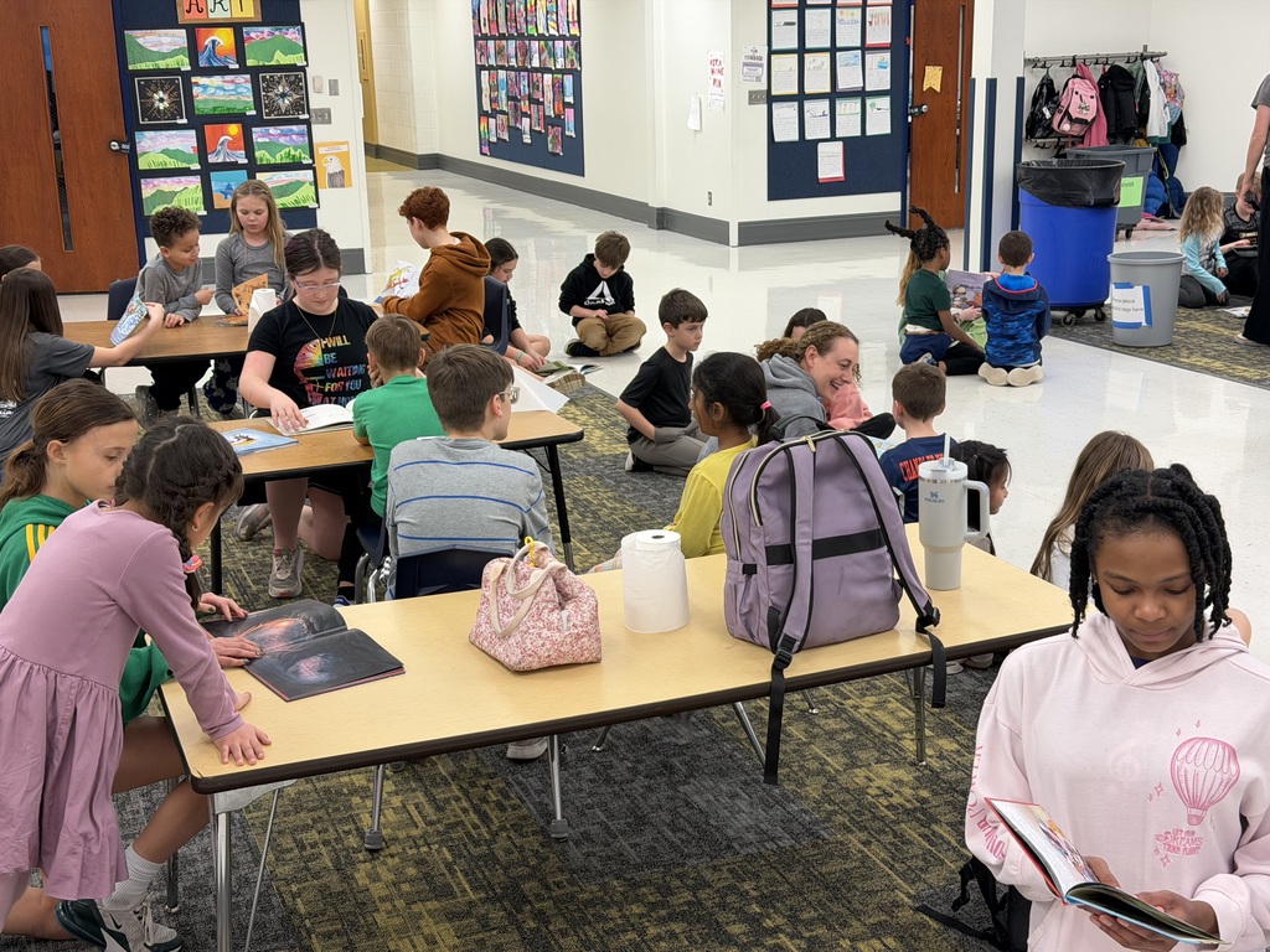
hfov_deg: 39.7
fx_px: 1761
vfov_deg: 30.3
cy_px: 476
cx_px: 635
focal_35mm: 48
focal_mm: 6.76
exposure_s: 1/60
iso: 80
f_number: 1.78
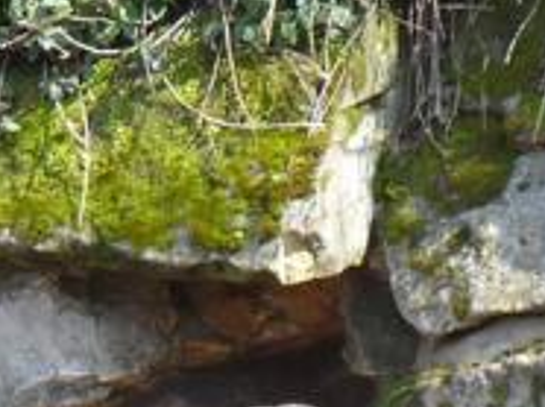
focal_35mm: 1637
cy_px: 726
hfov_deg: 1.2
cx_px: 38
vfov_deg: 0.9
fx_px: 25740
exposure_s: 1/160
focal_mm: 47.8
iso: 100
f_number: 4
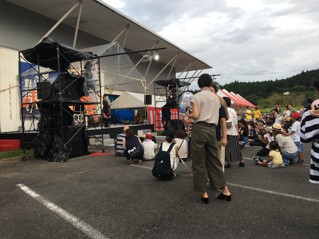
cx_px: 160
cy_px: 120
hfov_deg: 61.7
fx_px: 267
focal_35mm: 29
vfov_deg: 48.2
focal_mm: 4.15
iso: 32
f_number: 2.2
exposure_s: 1/120
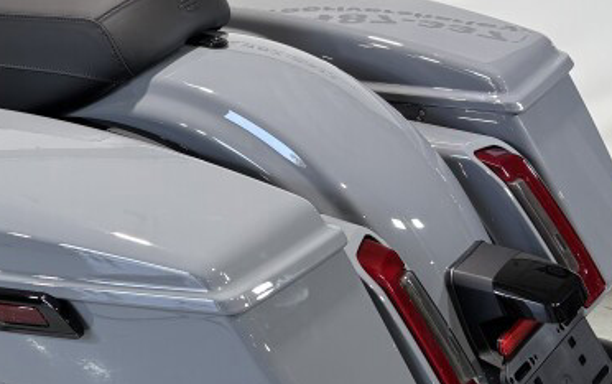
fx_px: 1318
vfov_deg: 16.5
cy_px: 181
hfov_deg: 24.6
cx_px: -39
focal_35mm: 79
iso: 32
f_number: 1.6
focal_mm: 5.96
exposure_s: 1/120
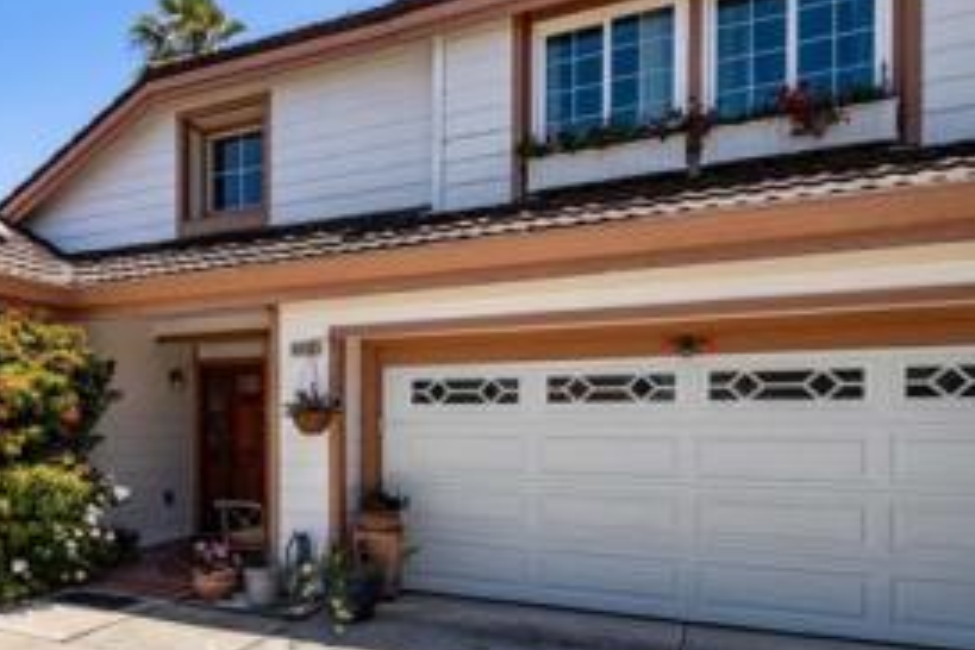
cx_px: 320
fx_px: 758
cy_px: 432
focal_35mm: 28
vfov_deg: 45.7
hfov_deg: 63.7
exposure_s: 1/80
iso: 64
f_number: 11
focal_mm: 17
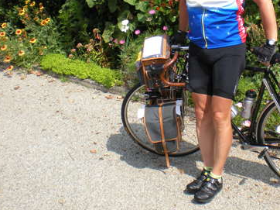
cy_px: 50
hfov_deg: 30.4
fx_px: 509
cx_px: 198
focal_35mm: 63
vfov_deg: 23.0
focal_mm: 6.3
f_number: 4.6
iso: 64
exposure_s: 1/340
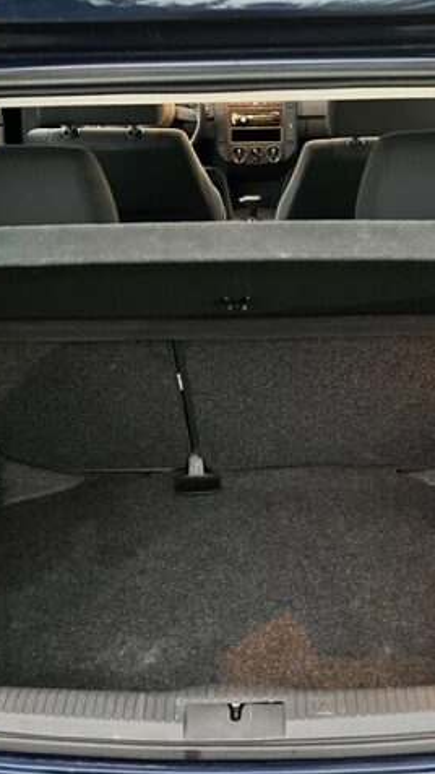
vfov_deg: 52.8
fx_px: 780
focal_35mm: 38
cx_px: 240
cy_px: 388
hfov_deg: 31.1
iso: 800
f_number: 1.5
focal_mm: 5.7
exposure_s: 1/25
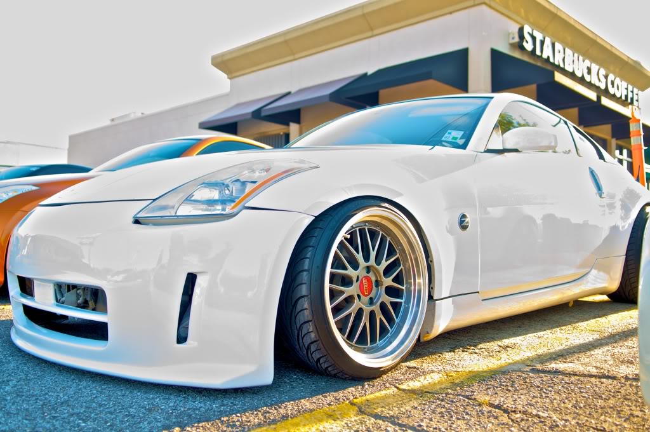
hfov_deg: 57.3
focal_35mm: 33
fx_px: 595
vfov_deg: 39.9
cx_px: 325
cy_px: 216
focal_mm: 22
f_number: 2.8
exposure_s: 1/100
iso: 160
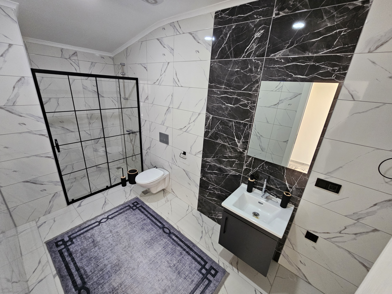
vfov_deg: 89.9
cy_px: 147
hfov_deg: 106.2
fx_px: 147
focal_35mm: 13
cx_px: 196
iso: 500
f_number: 2.2
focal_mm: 2.2
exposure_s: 1/71
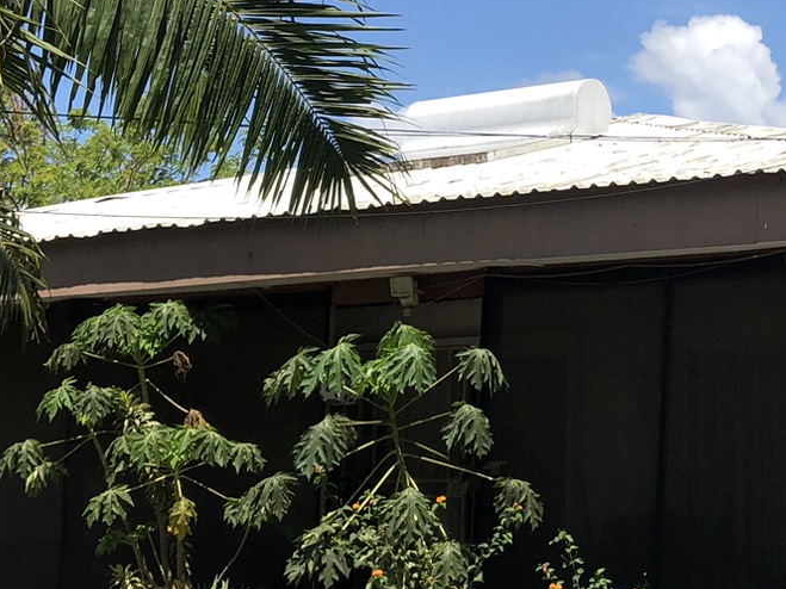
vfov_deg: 16.9
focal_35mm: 87
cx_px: 723
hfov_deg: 21.9
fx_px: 1975
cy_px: 211
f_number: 1.8
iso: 20
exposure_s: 1/1919
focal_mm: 3.99
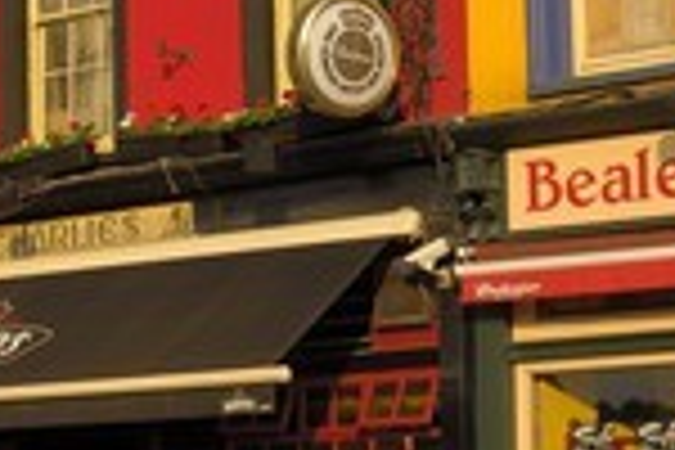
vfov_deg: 10.5
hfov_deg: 15.2
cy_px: 216
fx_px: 2445
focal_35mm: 130
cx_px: -112
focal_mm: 31
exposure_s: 1/160
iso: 100
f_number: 9
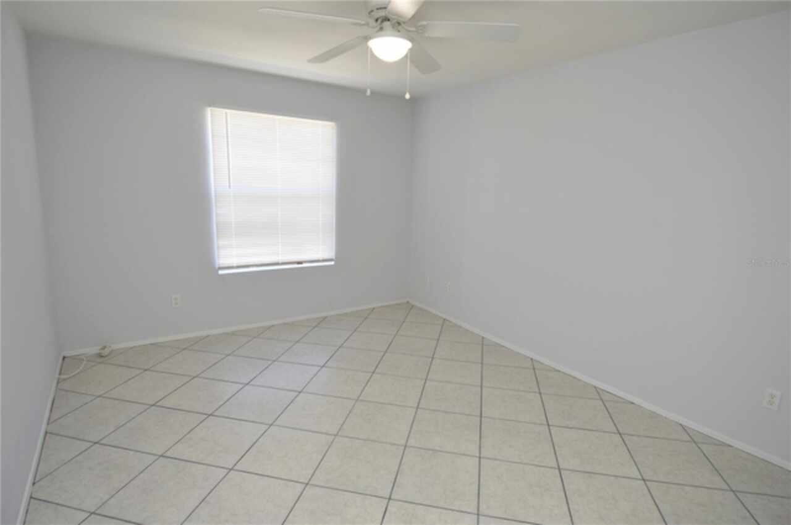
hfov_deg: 90.1
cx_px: 396
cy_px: 262
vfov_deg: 67.2
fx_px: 395
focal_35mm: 18
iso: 400
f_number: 4
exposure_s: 1/60
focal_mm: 12
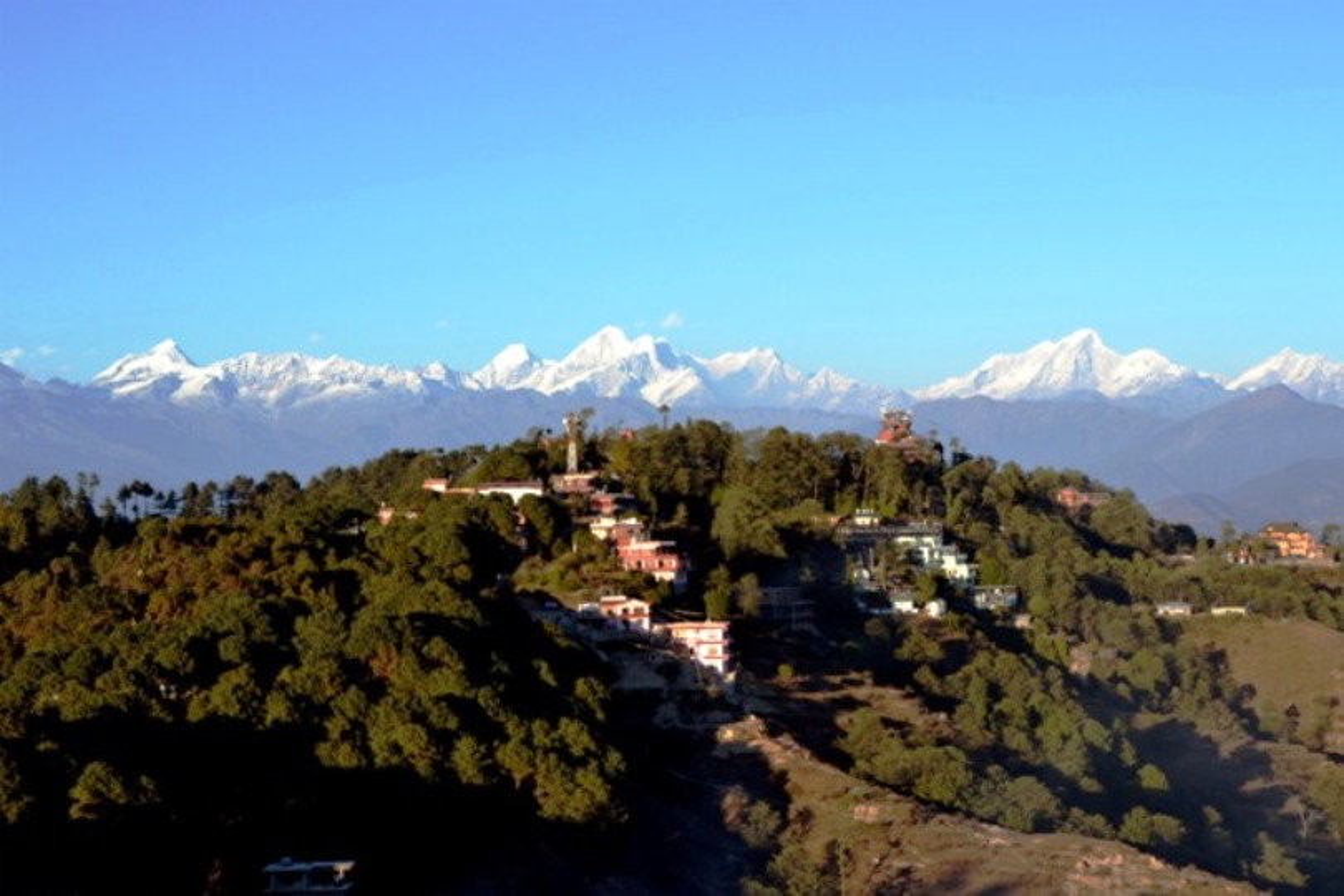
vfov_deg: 19.7
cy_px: 448
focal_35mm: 69
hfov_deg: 29.2
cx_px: 672
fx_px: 2576
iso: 400
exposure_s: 1/400
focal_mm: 46
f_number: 10
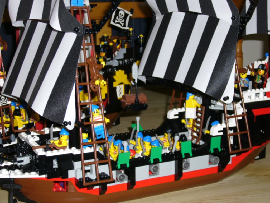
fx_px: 515
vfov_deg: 22.3
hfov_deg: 29.4
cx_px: 135
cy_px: 102
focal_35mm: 66
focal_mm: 10.9
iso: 100
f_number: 3.9
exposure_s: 1/60
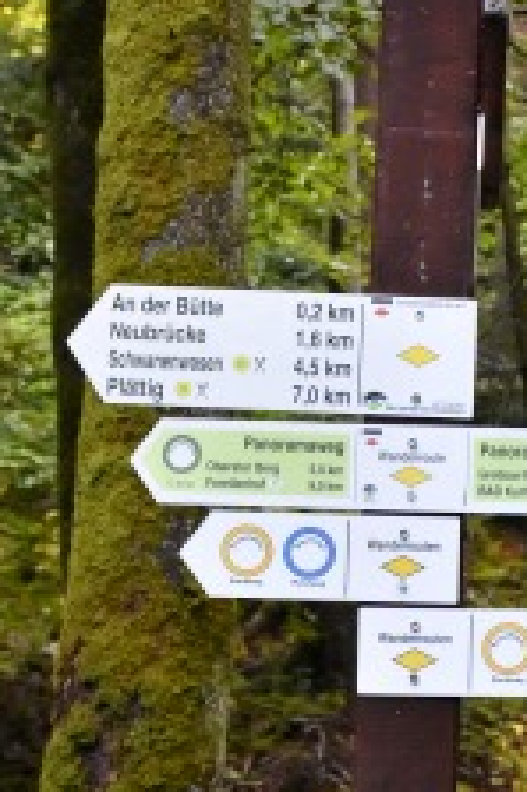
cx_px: 437
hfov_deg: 7.0
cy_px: 83
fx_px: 4310
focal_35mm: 196
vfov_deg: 10.4
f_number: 9
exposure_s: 1/500
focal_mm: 66
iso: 3200
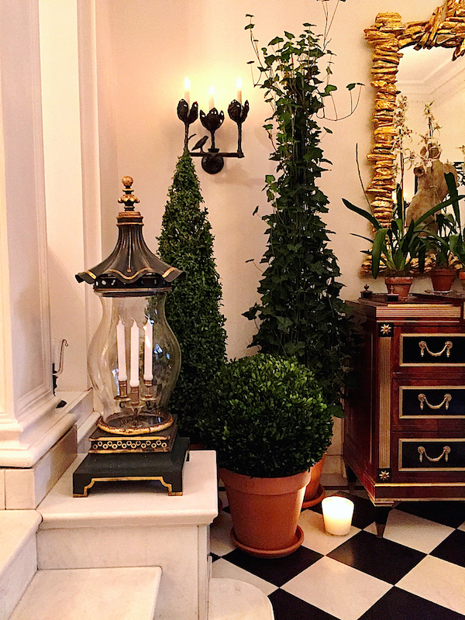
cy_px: 310
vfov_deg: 61.7
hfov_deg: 48.2
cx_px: 232
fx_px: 519
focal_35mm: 29
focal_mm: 4.15
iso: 250
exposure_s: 1/17
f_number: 2.2
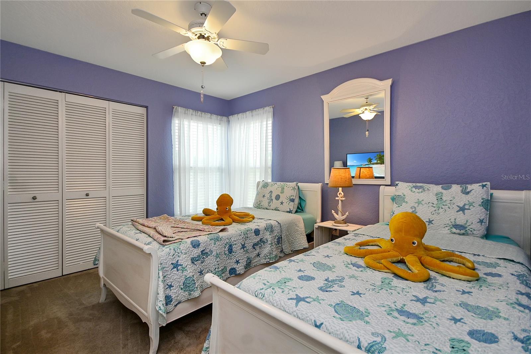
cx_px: 266
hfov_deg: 93.3
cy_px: 177
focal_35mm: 17
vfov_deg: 70.4
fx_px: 251
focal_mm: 11.5
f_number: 5
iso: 200
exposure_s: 1/100
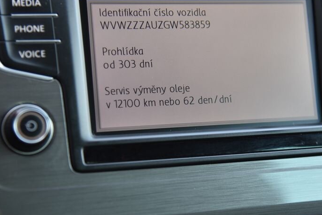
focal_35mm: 105
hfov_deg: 19.4
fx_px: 940
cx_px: 188
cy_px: 80
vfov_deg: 13.0
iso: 500
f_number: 4
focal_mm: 70
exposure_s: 1/50
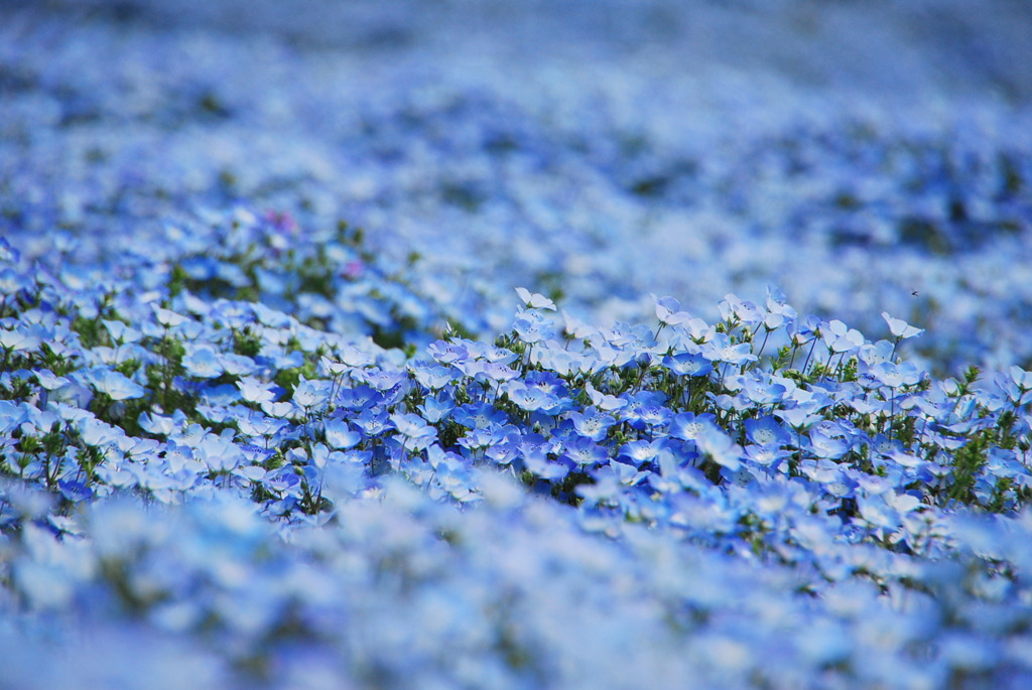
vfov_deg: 3.4
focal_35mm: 405
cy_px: 345
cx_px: 516
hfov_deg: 5.1
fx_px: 11621
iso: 400
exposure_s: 1/2000
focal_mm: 270
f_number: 6.3
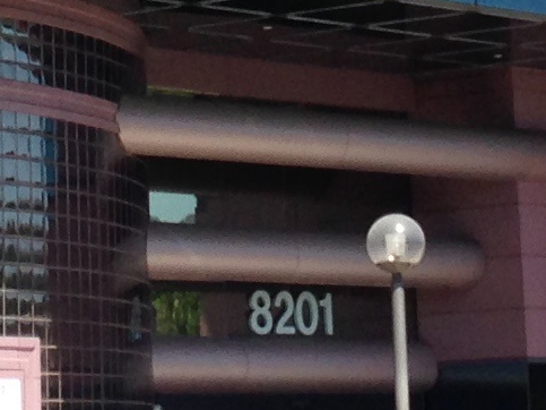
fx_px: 3517
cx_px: 184
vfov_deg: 6.5
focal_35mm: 223
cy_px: -328
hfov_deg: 8.9
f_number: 2.4
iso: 50
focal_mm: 4.12
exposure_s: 1/1022
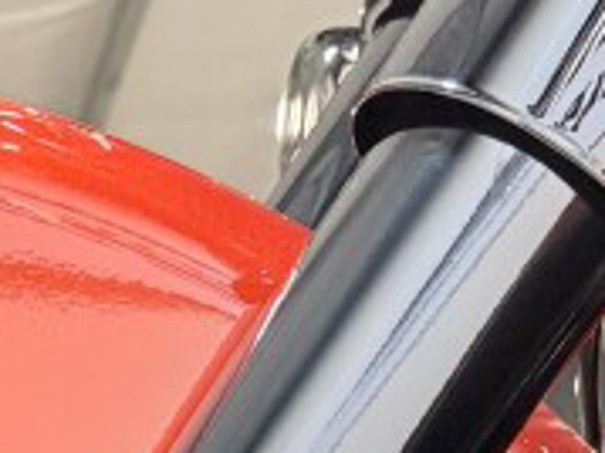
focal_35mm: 155
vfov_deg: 8.4
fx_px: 2707
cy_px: 1227
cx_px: -380
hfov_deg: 12.0
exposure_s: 1/60
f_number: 1.6
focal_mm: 5.96
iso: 125
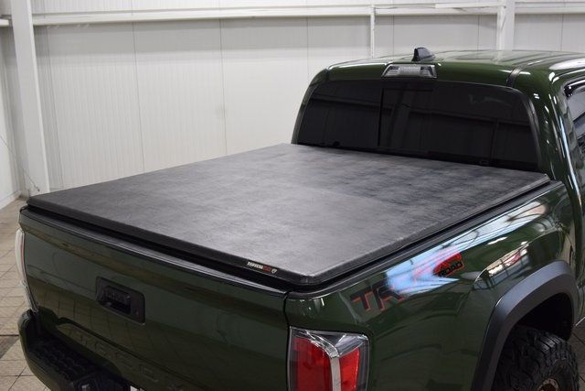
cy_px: 196
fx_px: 683
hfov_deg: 46.4
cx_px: 292
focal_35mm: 42
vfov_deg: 31.9
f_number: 7.1
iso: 1600
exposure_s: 1/60
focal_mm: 28
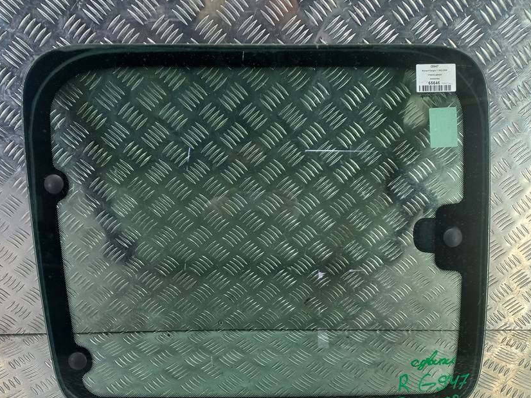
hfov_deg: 58.3
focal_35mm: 31
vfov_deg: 45.3
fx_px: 475
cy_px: 224
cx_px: 251
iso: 64
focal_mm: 4.6
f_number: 1.8
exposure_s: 1/50
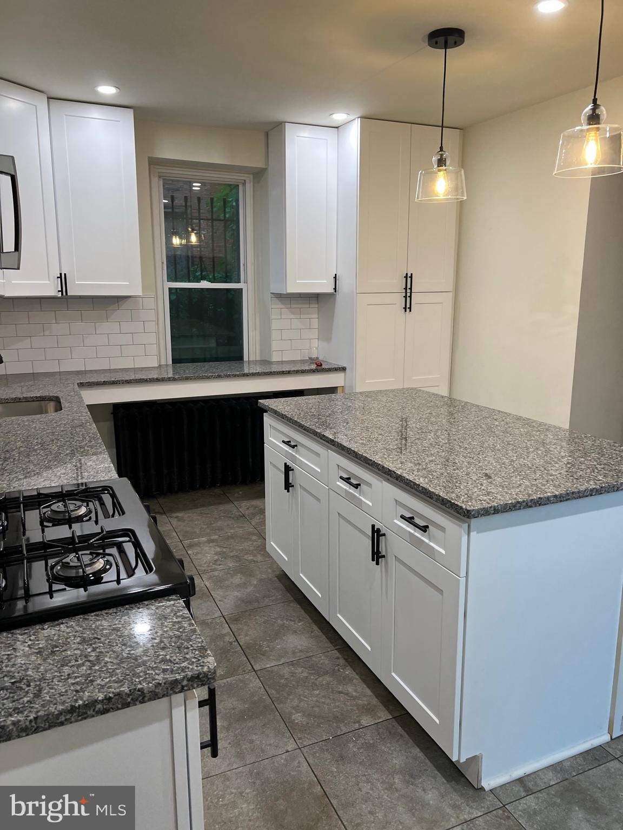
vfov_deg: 67.3
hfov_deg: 53.1
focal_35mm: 26
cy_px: 415
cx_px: 312
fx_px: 624
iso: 80
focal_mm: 5.7
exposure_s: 1/60
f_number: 1.5
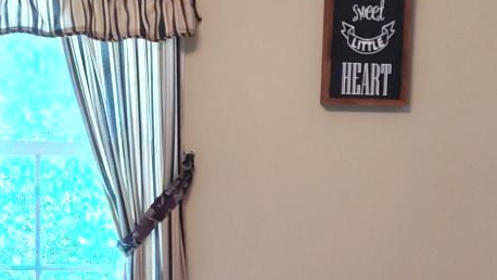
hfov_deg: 19.1
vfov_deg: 10.5
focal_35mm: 112
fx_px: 1477
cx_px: 272
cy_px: 404
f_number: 1.8
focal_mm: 5.56
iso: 1044
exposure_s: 1/120
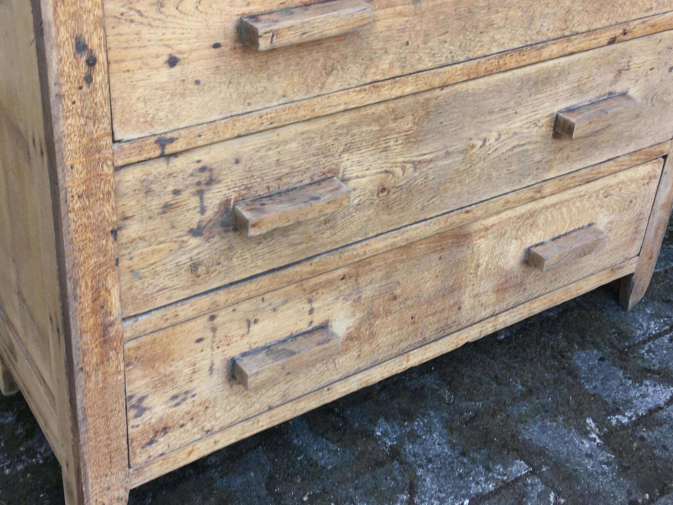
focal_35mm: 48
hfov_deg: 39.6
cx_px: 313
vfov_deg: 30.1
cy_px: 174
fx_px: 933
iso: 25
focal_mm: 4.15
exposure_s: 1/50
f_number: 2.2
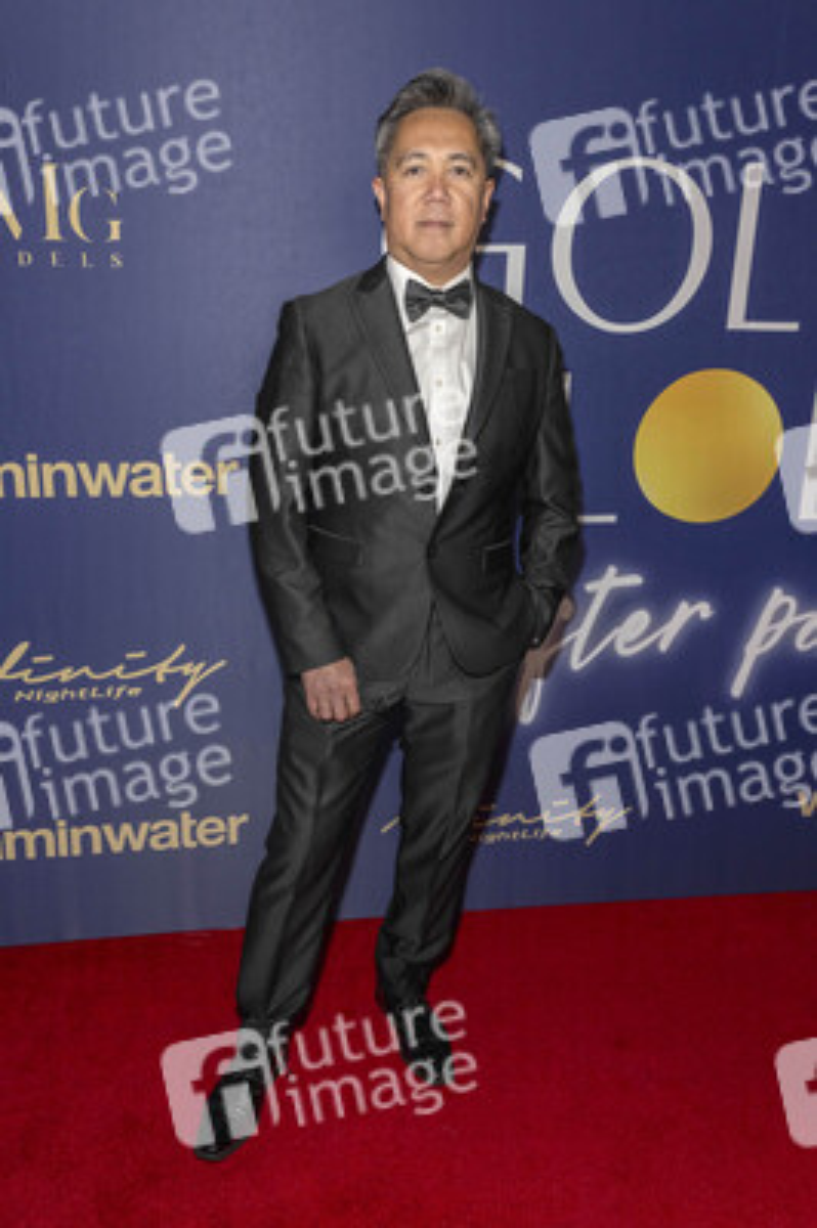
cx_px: 408
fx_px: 921
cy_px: 614
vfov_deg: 67.4
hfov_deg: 47.9
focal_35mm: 27
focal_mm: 27
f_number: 5.6
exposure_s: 1/200
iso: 800
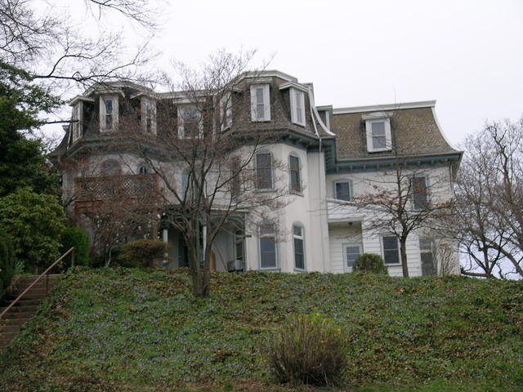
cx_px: 262
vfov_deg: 21.0
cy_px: 196
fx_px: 1058
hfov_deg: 27.8
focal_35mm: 70
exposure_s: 1/34.9
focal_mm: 14.5
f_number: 3.9
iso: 50
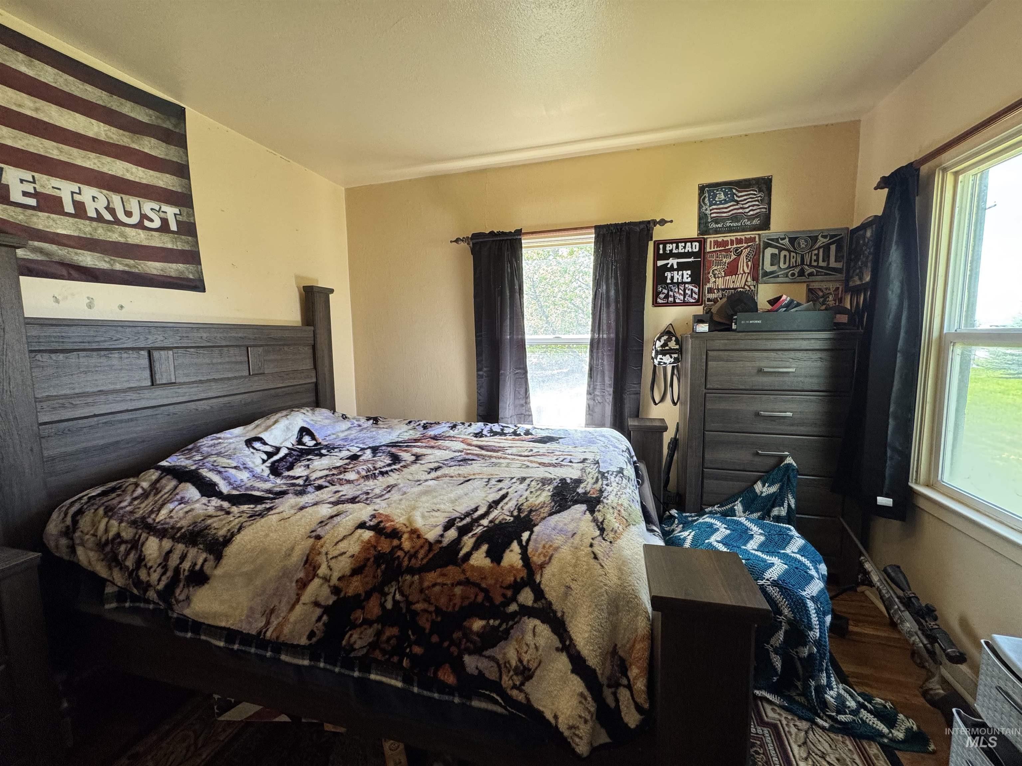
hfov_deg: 102.1
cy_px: 383
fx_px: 413
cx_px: 511
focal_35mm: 14
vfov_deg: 85.7
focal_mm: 2.22
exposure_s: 1/120
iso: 250
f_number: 2.2
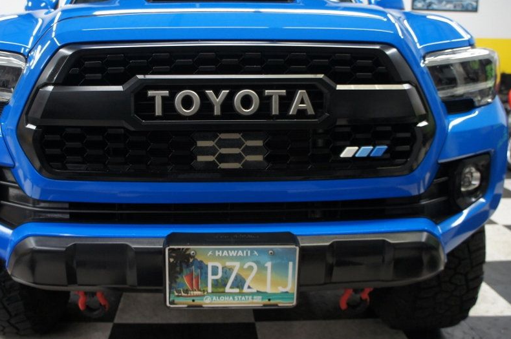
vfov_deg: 37.7
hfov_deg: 54.2
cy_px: 144
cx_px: 213
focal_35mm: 35
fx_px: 496
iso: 400
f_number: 3.5
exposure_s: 1/30
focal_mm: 18
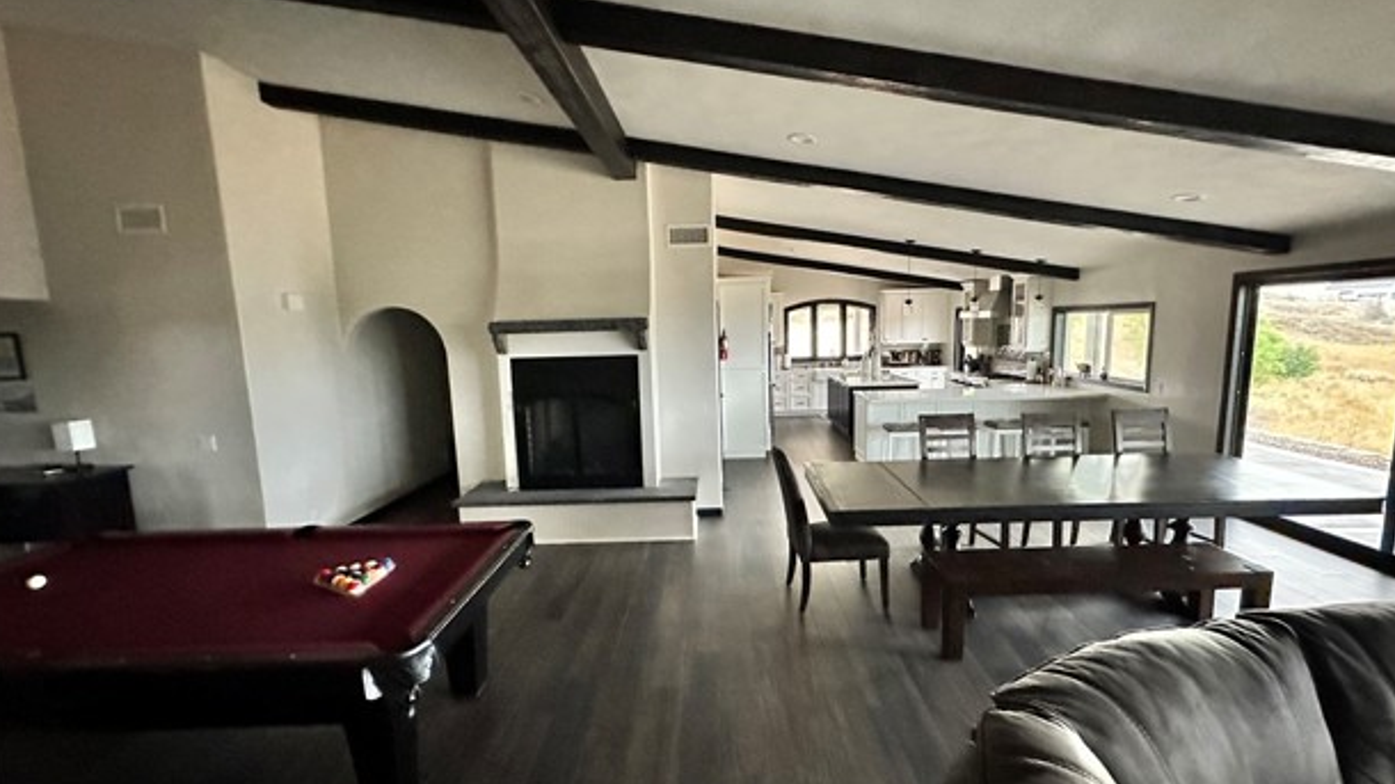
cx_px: 720
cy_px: 407
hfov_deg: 99.3
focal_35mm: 16
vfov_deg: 67.0
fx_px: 592
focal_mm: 2.22
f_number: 2.2
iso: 1250
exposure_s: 1/50
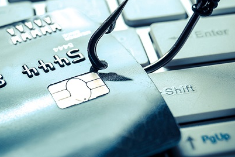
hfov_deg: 20.3
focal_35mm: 101
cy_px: 43
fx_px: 658
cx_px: 126
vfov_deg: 13.5
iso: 100
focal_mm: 45
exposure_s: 1/10
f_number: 8
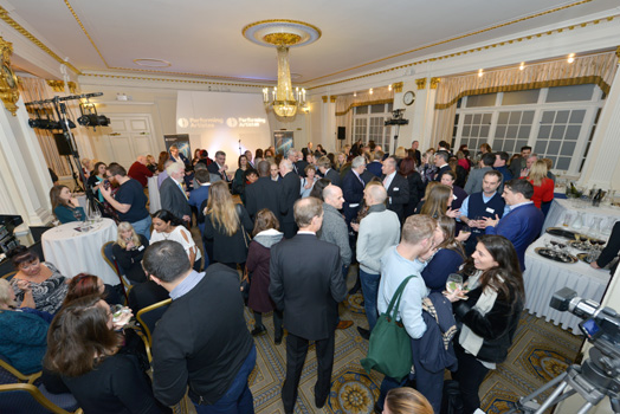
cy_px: 207
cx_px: 310
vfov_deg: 81.3
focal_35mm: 14
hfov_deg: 104.2
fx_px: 241
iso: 400
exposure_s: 1/60
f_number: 5.6
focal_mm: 14
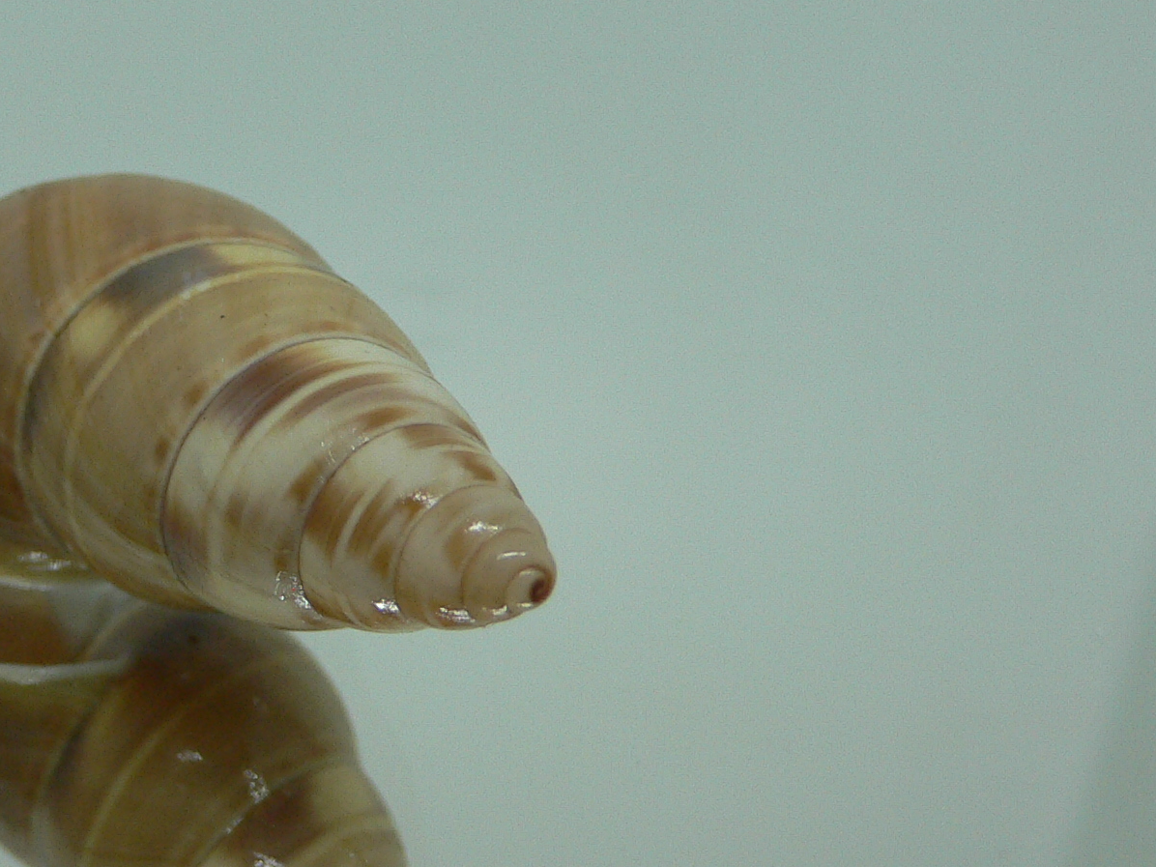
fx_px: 1970
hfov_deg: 31.6
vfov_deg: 24.8
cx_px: 185
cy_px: 446
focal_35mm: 59
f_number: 2.8
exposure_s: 1/60
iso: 100
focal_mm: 4.6
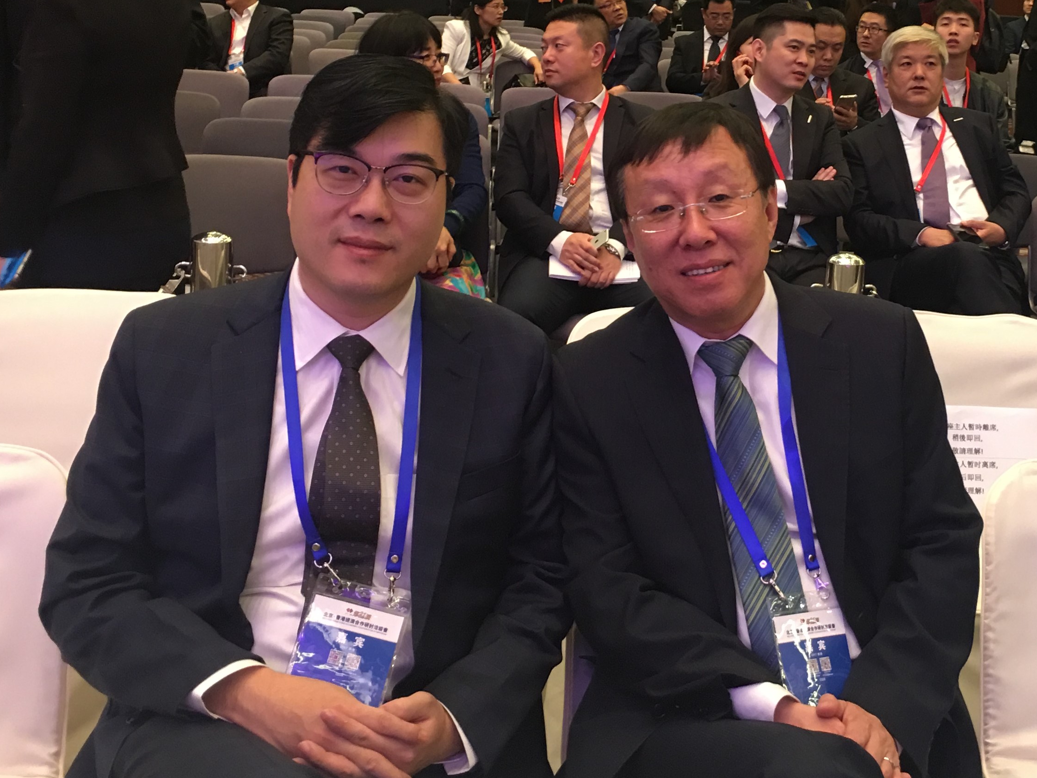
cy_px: 377
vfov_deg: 46.8
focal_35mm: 30
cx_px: 518
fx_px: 899
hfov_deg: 60.0
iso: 80
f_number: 2.2
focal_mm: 4.15
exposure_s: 1/17
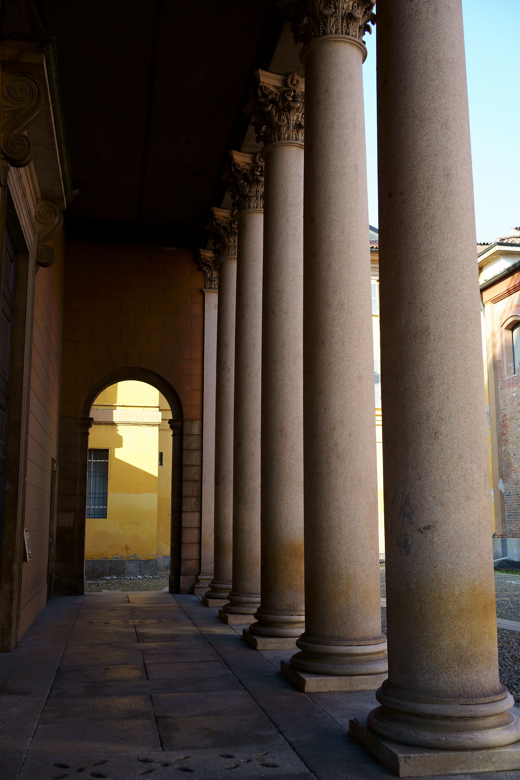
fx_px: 758
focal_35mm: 35
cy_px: 390
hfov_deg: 37.9
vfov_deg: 54.4
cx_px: 260
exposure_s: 1/40
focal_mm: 35
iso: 100
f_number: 10
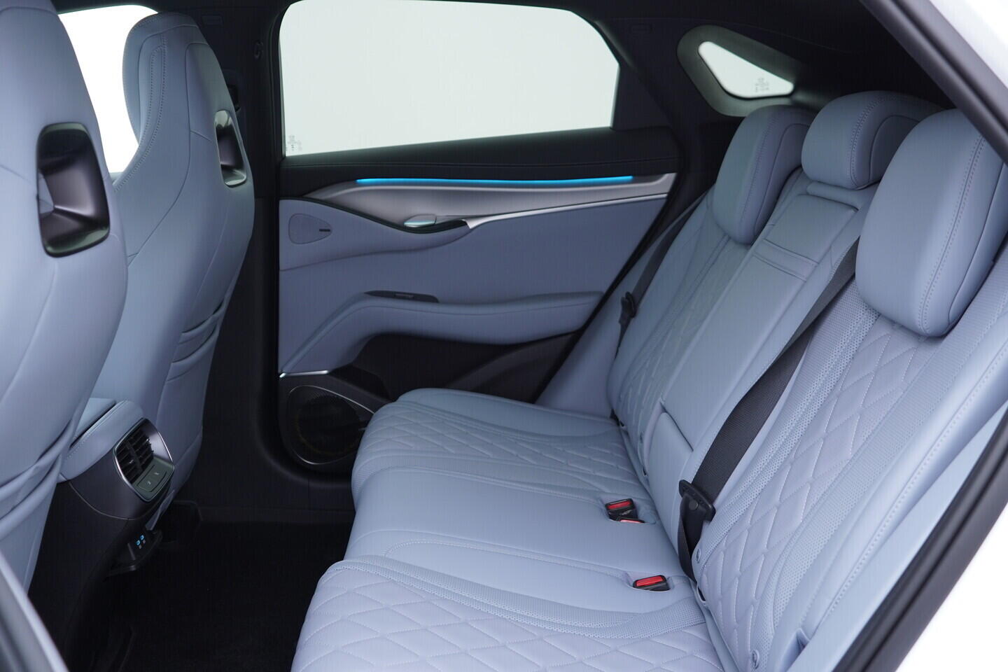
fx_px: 1008
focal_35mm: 36
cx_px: 504
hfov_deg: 53.1
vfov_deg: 36.9
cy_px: 336
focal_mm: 24
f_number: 2.8
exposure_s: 1/40
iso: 200
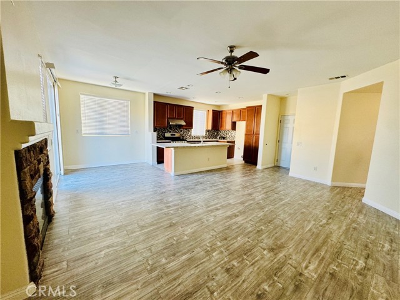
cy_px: 150
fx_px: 162
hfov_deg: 102.1
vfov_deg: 85.7
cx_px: 200
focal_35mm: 14
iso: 200
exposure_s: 1/99
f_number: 2.2
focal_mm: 2.22
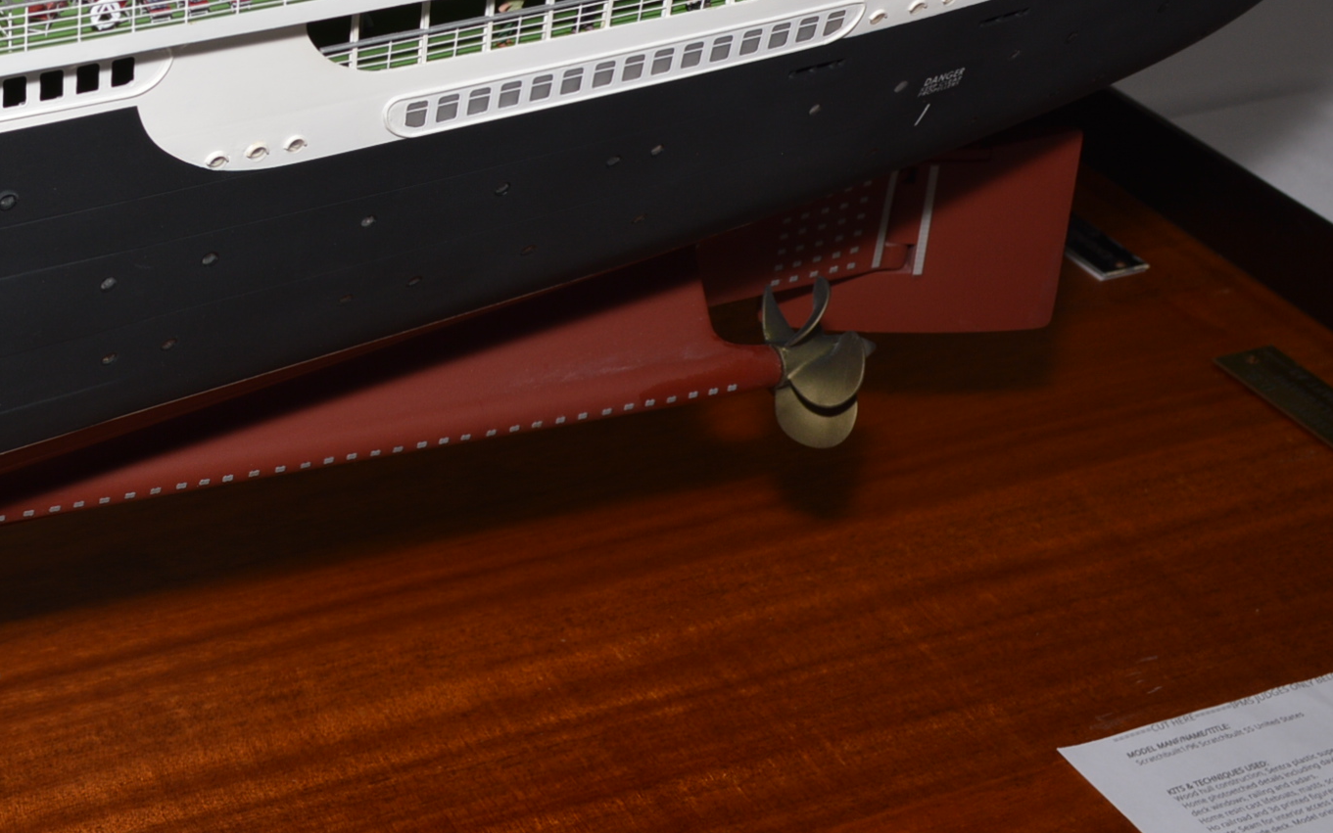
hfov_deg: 24.9
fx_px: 2943
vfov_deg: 15.7
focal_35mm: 81
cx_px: 202
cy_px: -45
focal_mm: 24
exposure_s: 1/60
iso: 100
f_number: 8
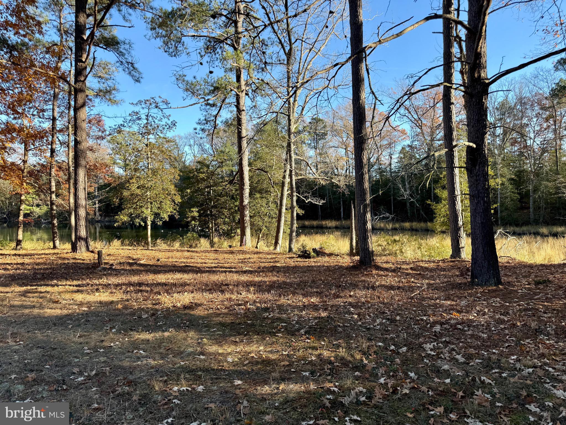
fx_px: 392
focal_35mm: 24
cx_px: 283
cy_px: 212
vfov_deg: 56.8
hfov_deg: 71.6
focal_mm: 6.76
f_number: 1.78
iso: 80
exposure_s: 1/1230
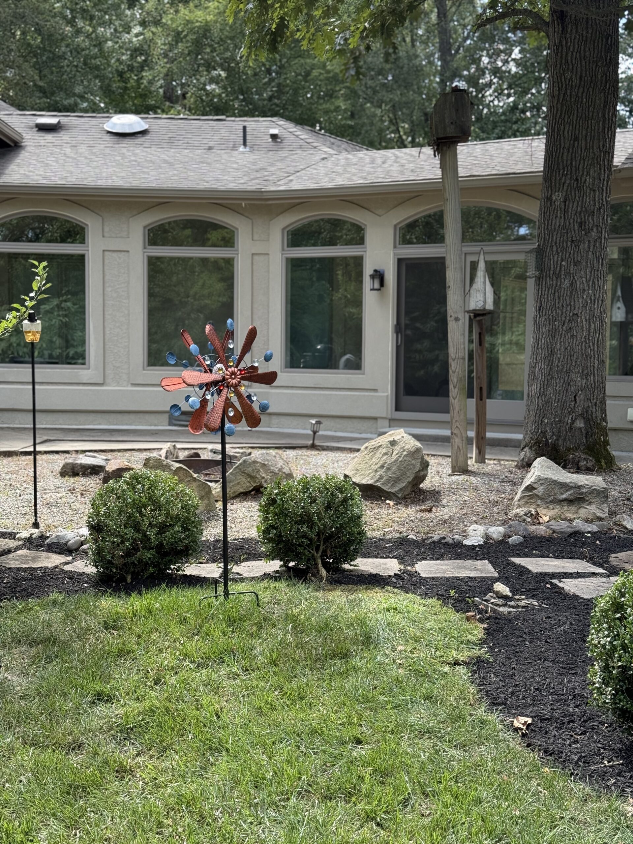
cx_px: 316
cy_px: 422
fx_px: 1170
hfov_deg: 30.3
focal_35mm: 48
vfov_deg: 39.7
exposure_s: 1/855
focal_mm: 6.76
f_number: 1.78
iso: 100
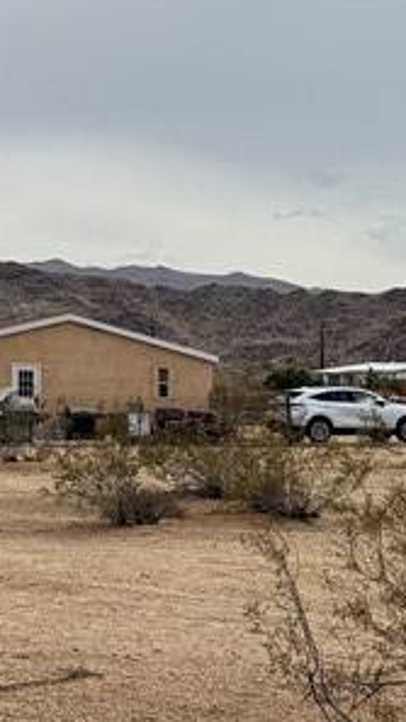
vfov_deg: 23.6
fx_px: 1723
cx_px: -477
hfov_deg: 11.7
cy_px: 241
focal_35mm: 90
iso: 80
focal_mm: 6.76
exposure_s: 1/7353
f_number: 1.78
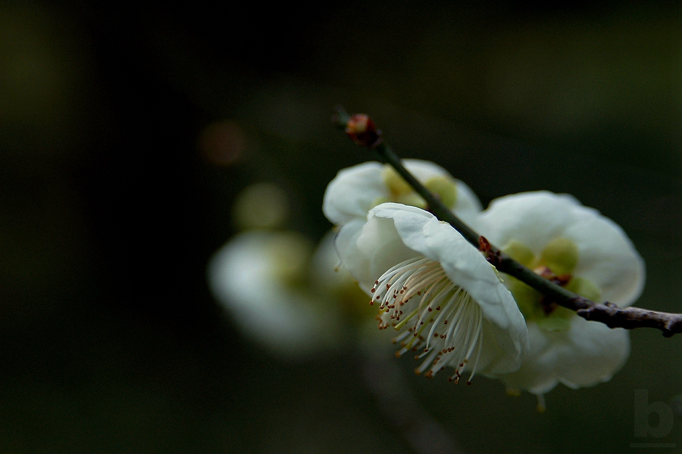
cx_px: 341
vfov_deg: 12.2
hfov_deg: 18.2
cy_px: 227
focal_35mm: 112
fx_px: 2129
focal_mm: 75
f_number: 5
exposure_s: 1/1000
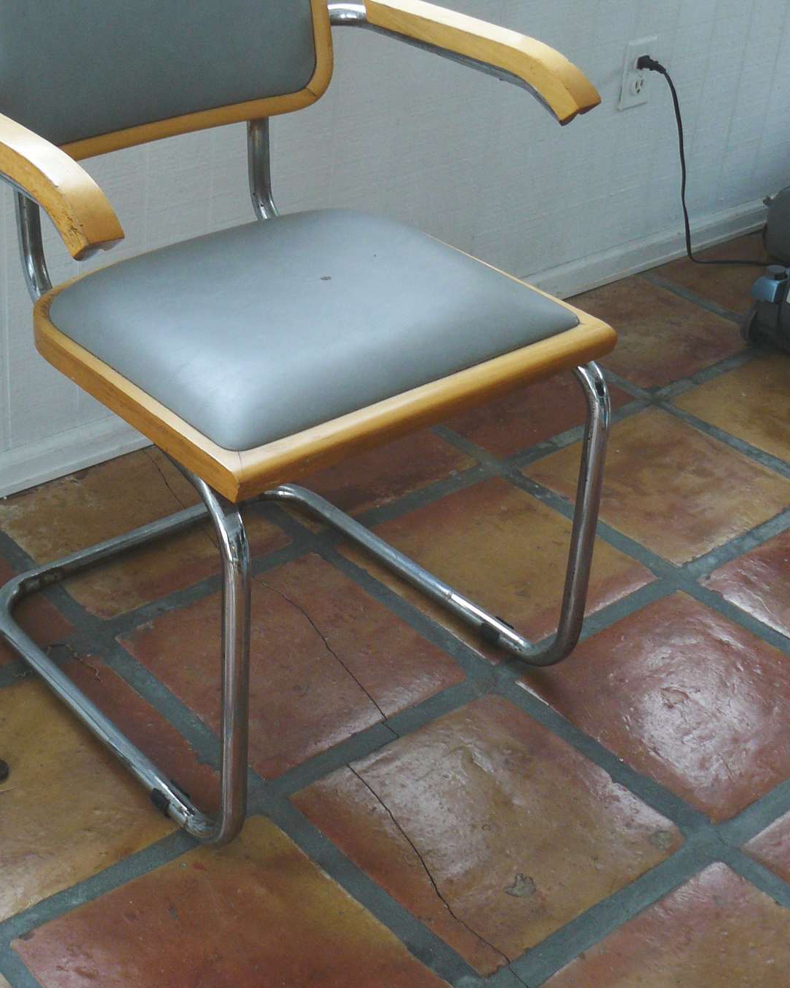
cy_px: 326
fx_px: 1549
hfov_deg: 28.4
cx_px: 263
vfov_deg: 35.0
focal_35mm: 53
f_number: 2.8
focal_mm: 6
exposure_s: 1/40
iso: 100
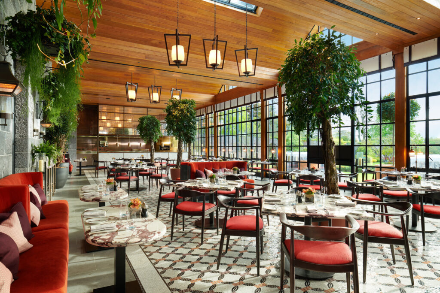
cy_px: 146
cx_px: 220
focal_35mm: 21
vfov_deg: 59.5
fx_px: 257
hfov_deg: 81.2
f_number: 16
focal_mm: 21
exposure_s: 1/6
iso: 125
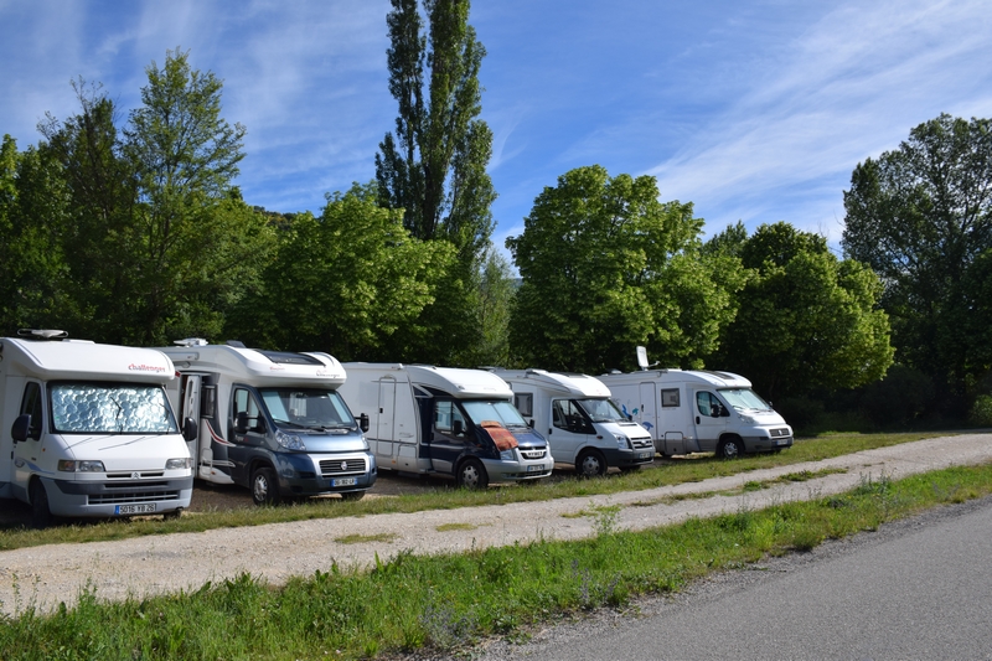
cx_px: 496
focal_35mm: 27
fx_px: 744
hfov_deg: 67.4
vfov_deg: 47.9
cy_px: 330
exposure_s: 1/500
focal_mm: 18
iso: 200
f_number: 11
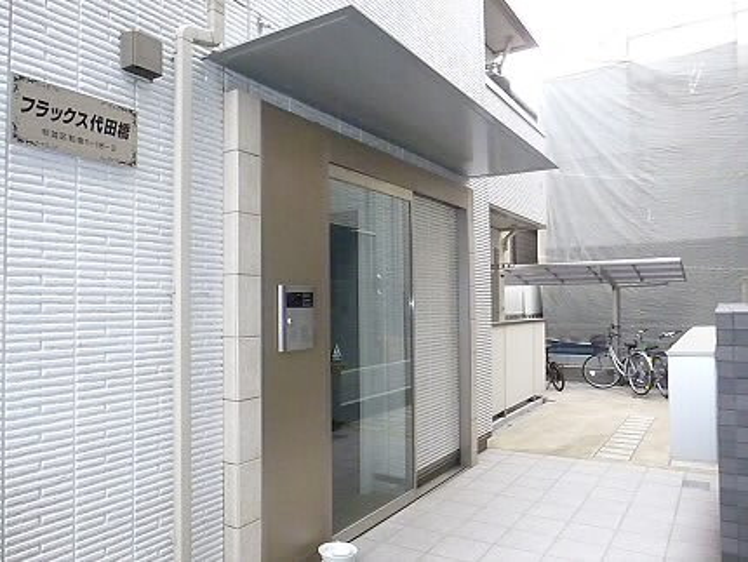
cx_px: 374
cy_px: 281
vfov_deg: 54.9
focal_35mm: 25
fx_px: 541
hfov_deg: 69.4
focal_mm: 4.5
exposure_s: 1/400
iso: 1600
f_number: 3.1
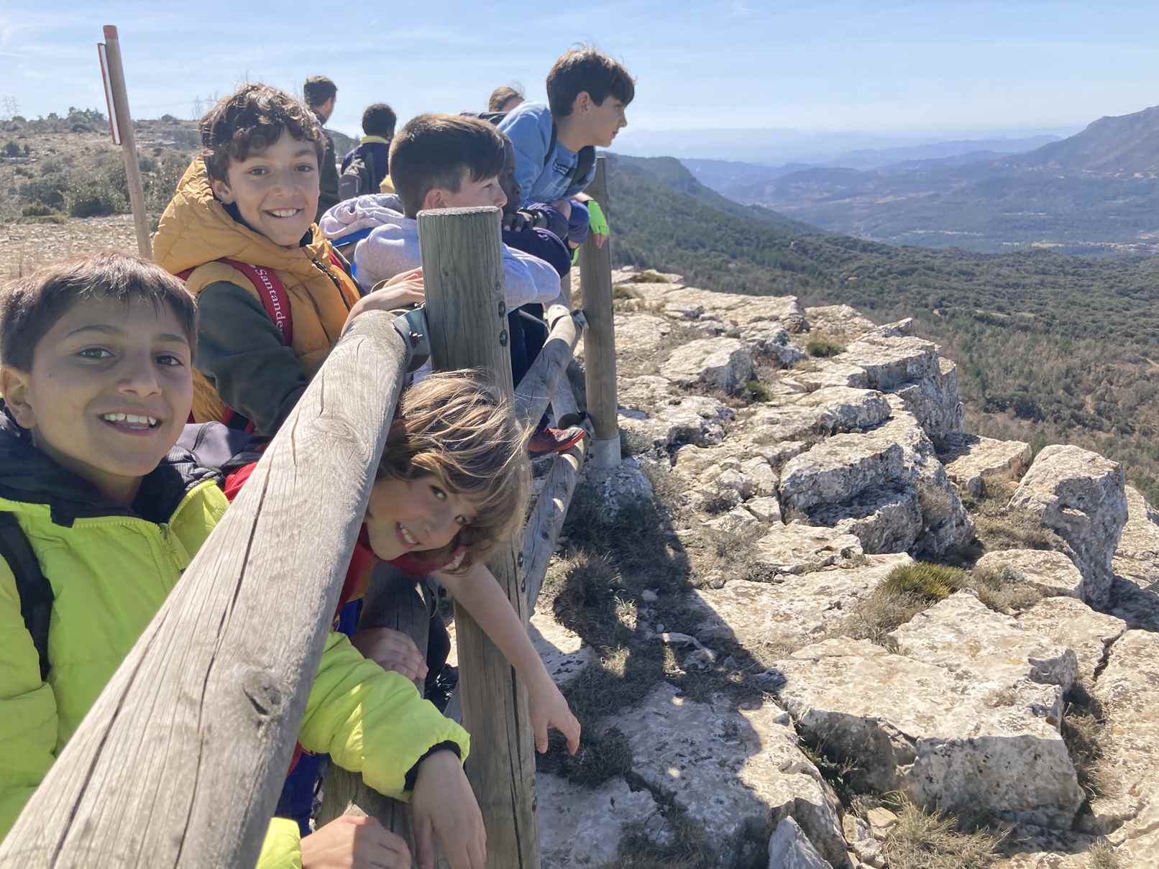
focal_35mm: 28
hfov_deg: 63.4
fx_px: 937
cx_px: 580
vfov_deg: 49.7
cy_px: 434
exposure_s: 1/1333
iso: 20
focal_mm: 3.99
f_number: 1.8
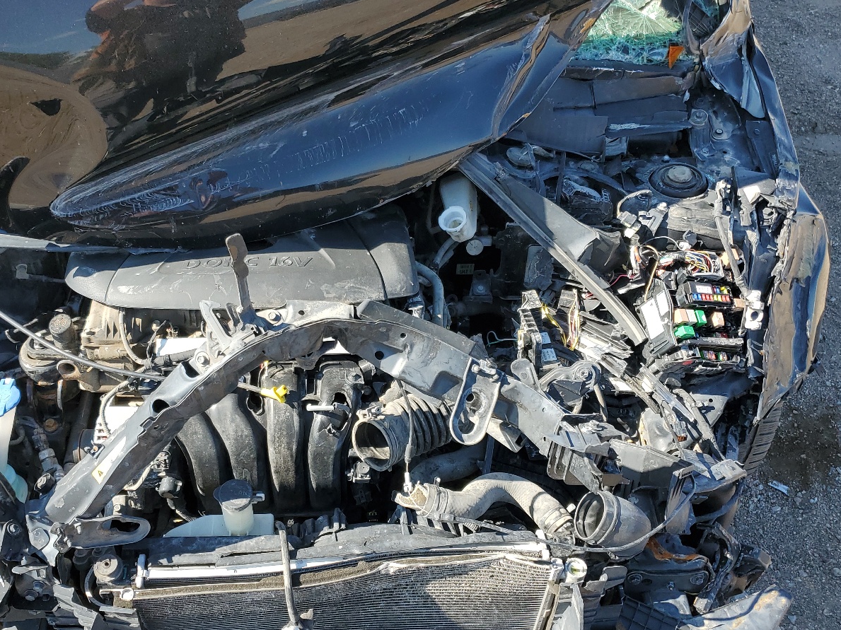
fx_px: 850
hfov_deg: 52.4
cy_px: 368
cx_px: 350
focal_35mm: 35
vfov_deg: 40.6
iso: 50
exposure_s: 1/1000
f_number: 1.5
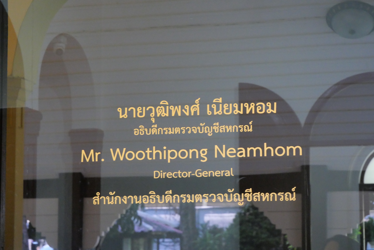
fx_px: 988
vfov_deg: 14.4
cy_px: 125
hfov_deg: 21.4
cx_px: 187
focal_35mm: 95
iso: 3200
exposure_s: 1/80
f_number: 5.6
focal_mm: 46
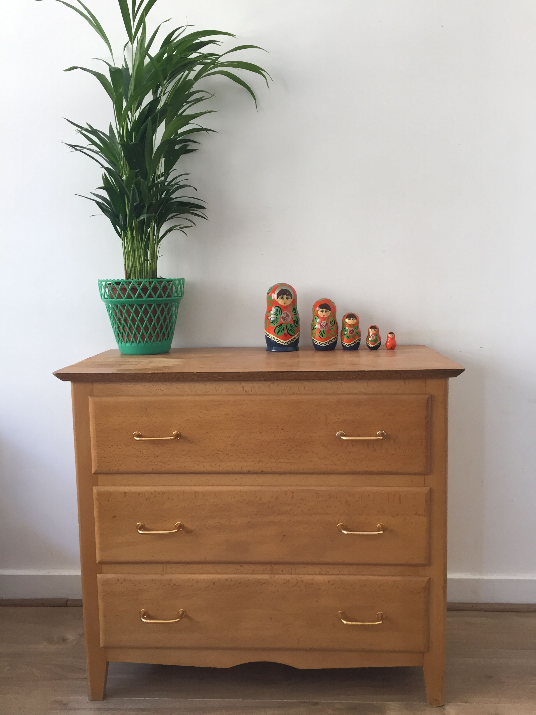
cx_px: 268
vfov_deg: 61.7
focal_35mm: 29
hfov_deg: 48.2
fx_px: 599
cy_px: 358
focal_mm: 4.15
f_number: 2.2
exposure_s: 1/33
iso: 80
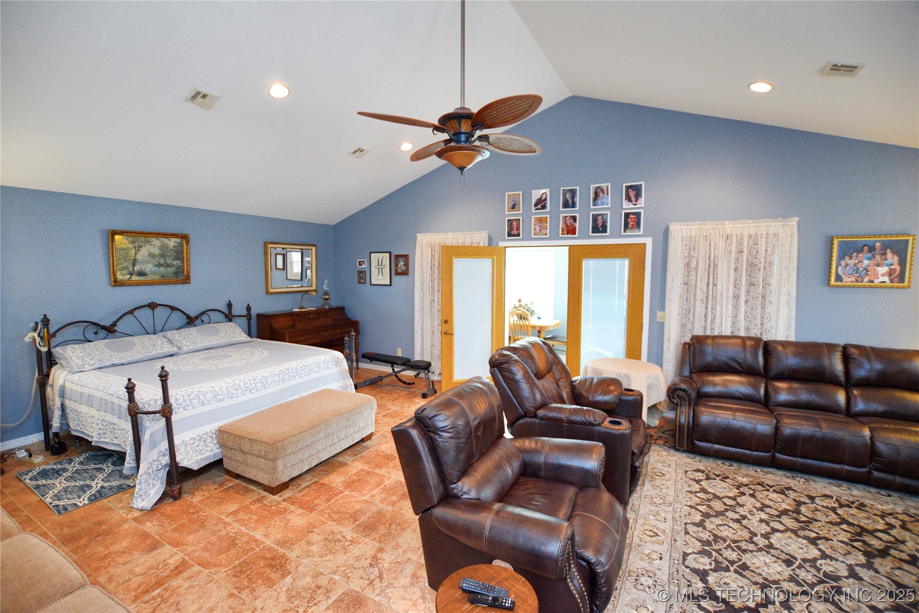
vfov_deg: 77.3
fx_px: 383
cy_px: 306
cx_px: 460
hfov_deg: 100.4
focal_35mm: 15
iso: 1400
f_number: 3.5
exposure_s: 1/60
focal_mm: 10
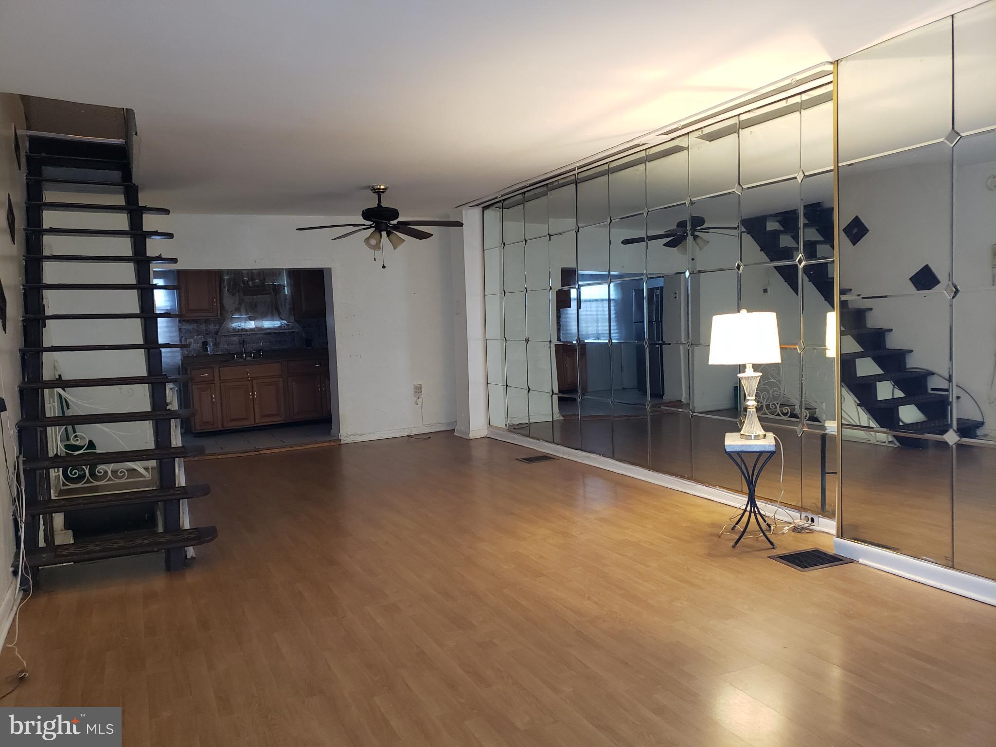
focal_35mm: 26
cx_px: 498
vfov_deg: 53.1
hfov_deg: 67.3
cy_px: 374
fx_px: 748
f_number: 1.5
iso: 320
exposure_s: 1/24
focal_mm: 4.3
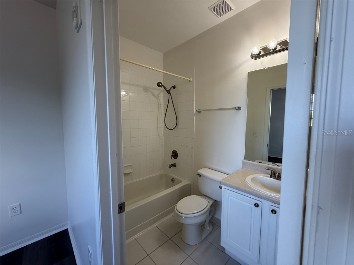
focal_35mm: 14
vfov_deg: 85.7
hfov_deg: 102.1
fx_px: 143
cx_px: 177
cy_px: 132
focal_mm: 2.22
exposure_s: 1/120
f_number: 2.2
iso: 125
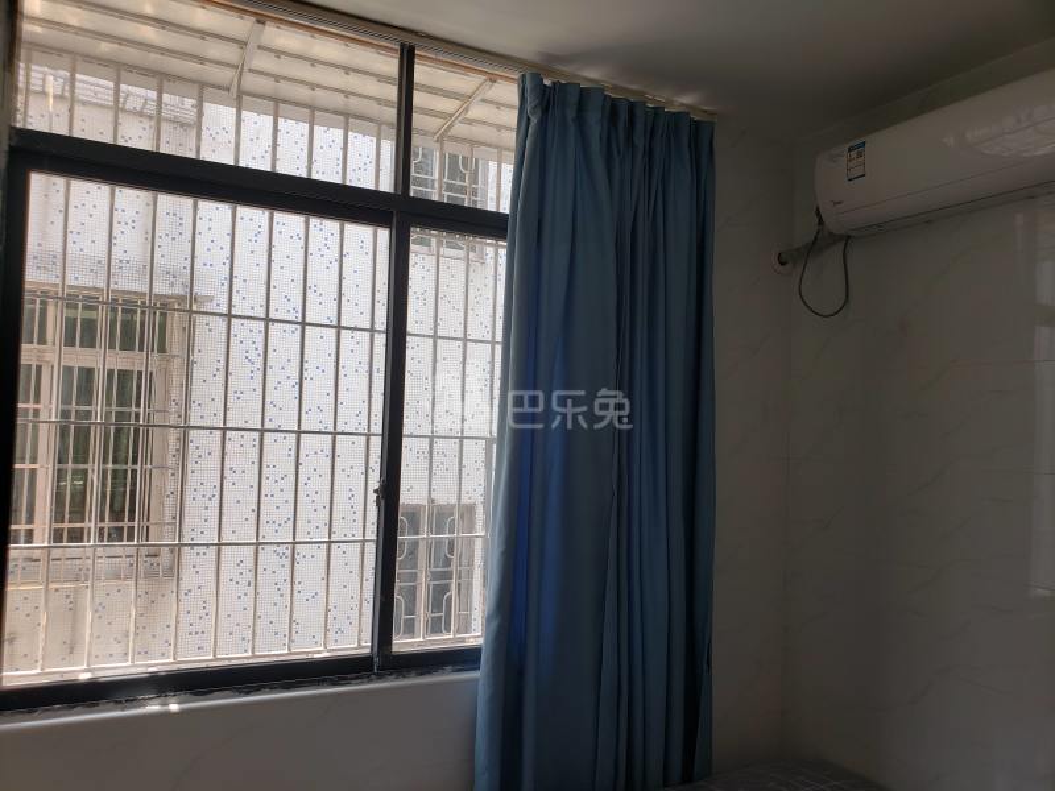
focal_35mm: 26
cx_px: 528
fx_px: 792
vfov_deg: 53.1
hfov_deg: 67.3
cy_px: 396
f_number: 2.4
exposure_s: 1/127
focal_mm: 4.3
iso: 50
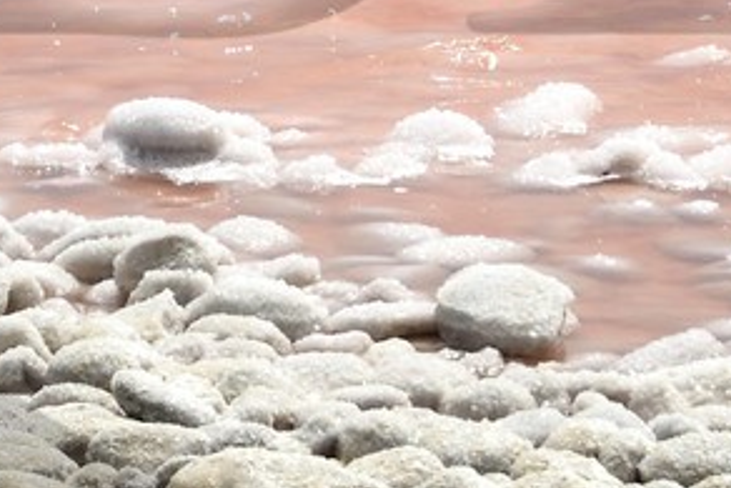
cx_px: 523
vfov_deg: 6.2
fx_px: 4449
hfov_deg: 9.4
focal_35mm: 219
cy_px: -373
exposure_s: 1/500
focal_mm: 40
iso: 200
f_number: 13
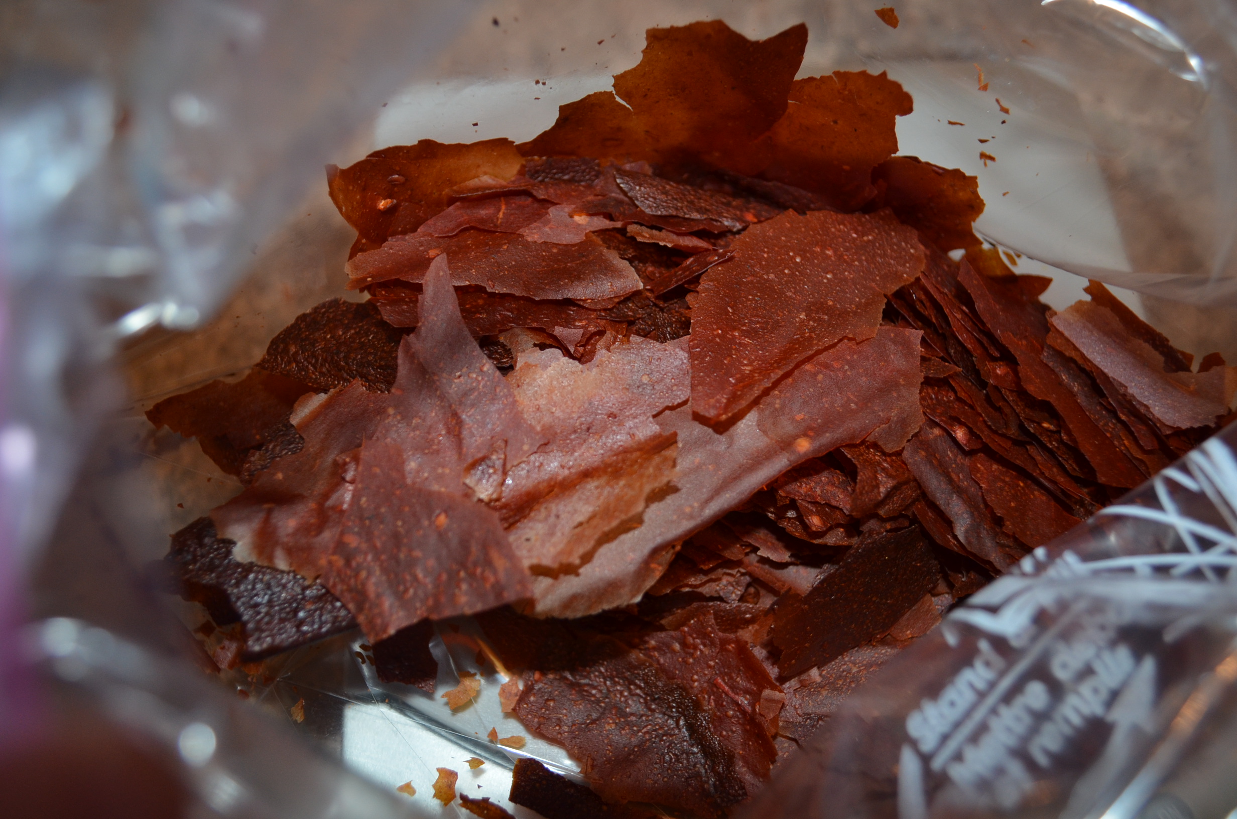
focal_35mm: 33
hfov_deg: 57.3
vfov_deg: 39.8
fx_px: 1132
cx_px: 618
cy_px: 410
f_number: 4
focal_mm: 22
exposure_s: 1/60
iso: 640
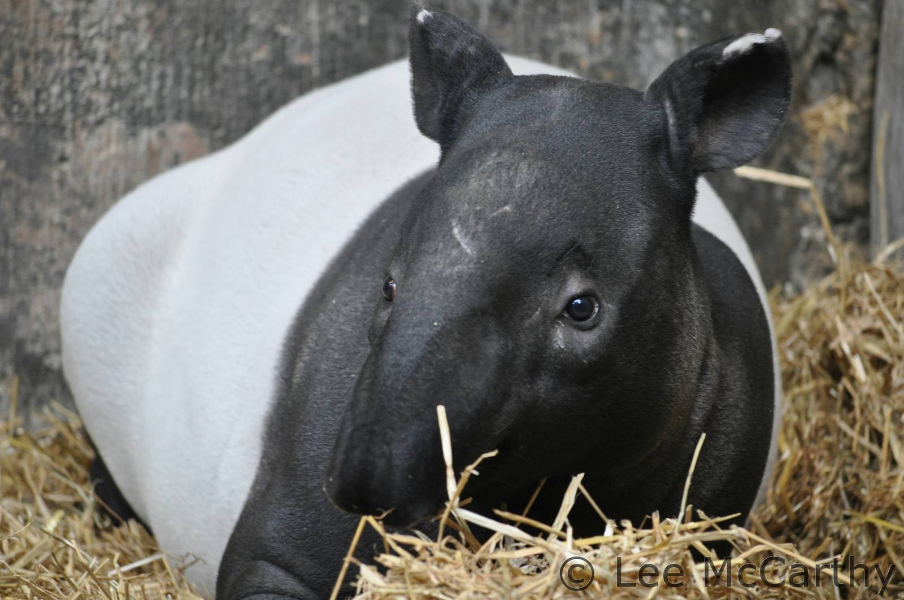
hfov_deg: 8.1
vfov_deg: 5.4
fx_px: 6396
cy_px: 300
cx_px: 452
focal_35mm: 255
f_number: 5
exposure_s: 1/25
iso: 800
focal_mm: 170
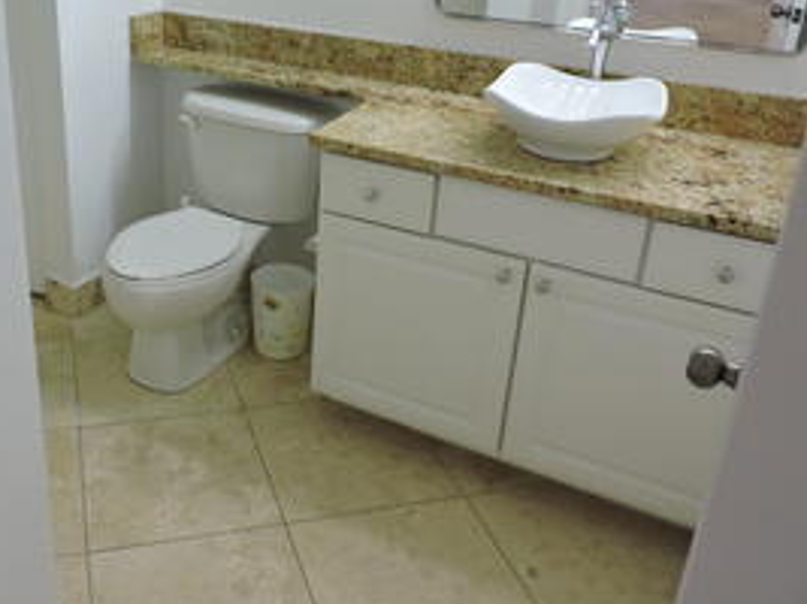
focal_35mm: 36
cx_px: 251
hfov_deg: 50.2
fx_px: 839
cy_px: 202
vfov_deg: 39.2
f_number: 3
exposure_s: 1/30
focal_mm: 4.3
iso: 160
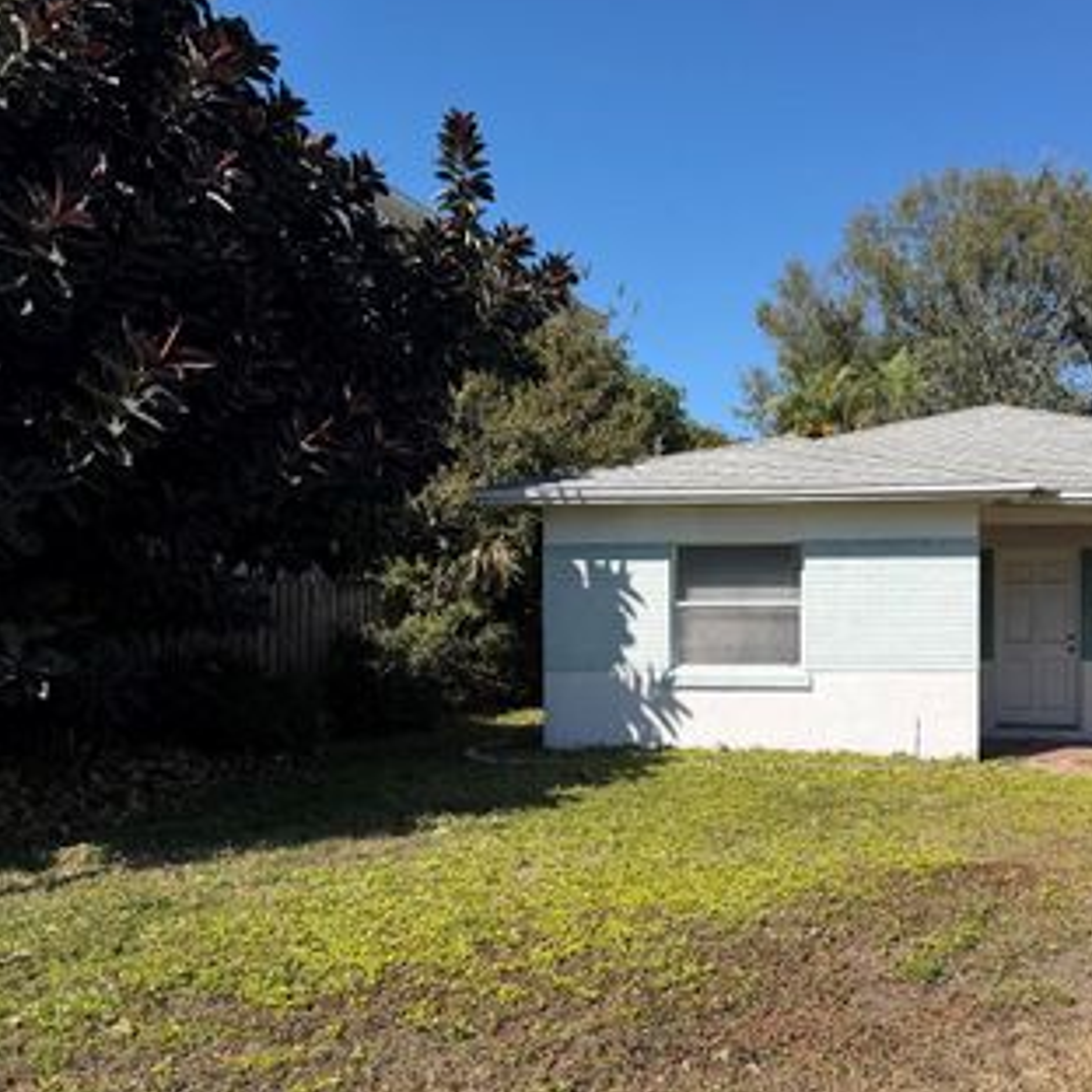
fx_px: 1213
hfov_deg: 46.8
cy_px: 600
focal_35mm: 34
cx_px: 812
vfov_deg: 48.4
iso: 80
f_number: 1.78
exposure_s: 1/4975
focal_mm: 6.76
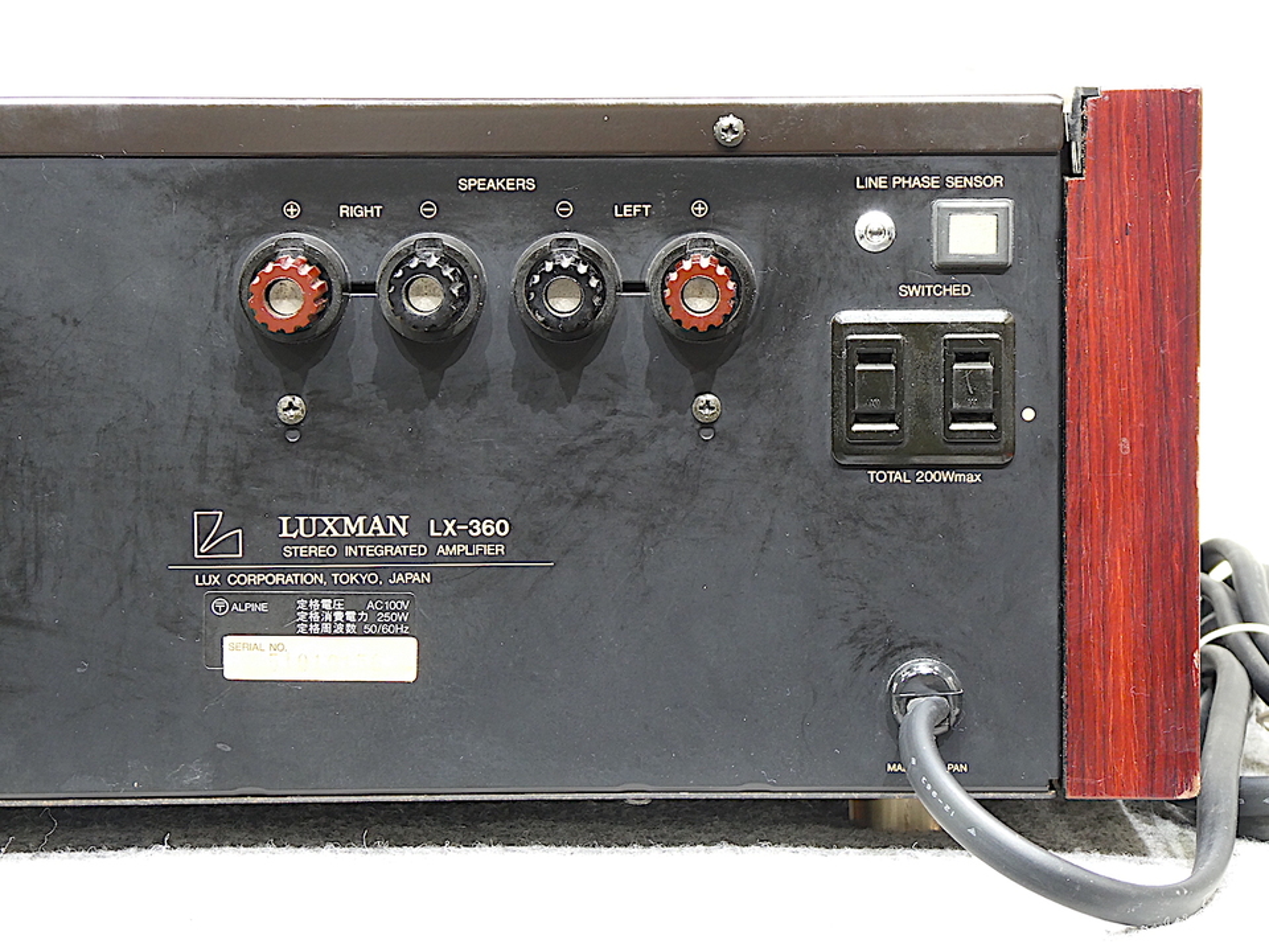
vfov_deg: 12.0
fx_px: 4546
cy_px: 476
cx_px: 634
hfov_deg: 15.9
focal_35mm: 124
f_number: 5.2
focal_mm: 22.3
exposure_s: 1/1.3
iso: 200
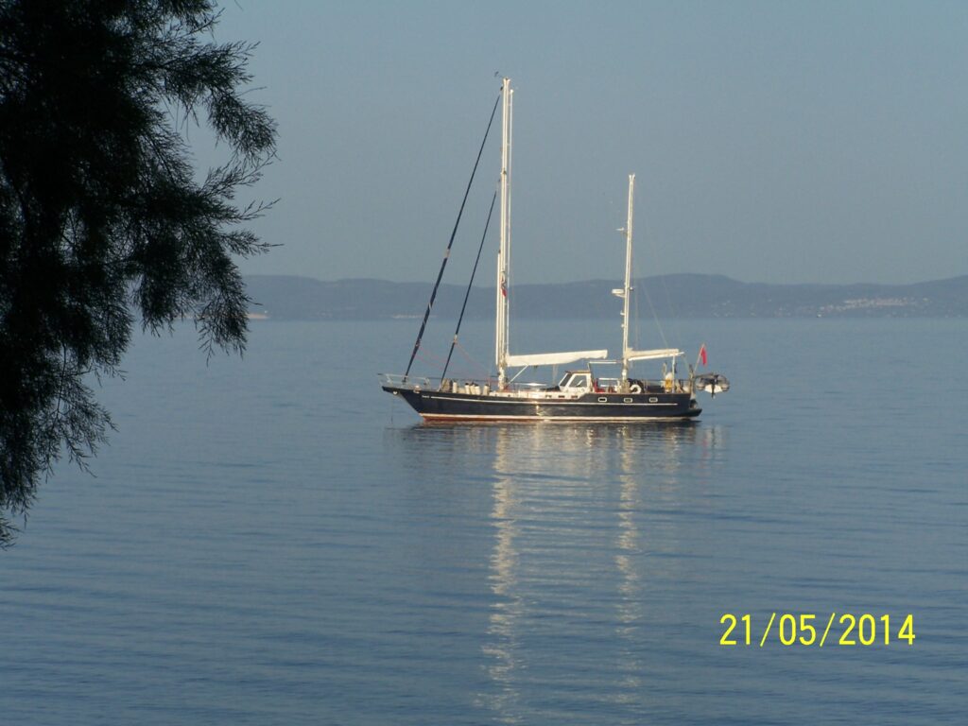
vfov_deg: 10.7
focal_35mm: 139
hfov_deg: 14.2
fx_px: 3887
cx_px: 484
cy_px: 363
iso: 80
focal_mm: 23.1
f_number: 4.5
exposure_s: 1/640
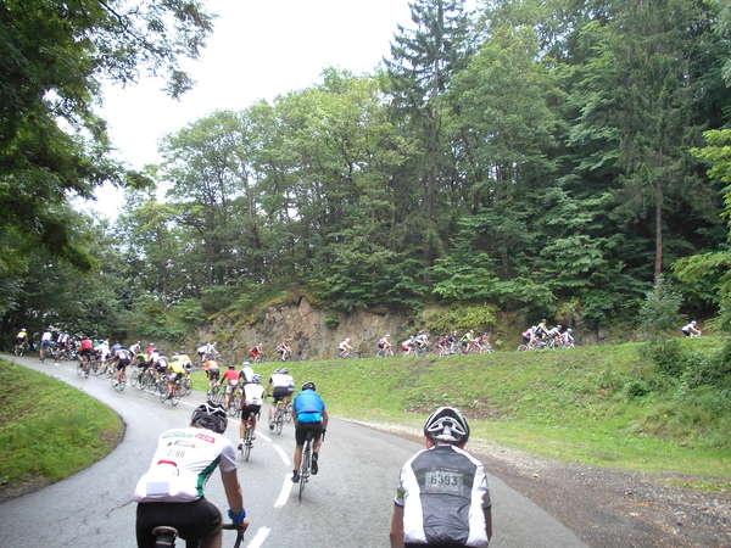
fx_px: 802
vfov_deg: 37.7
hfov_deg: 49.0
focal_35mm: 38
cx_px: 366
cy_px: 274
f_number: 3.1
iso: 80
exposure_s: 1/100
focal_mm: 5.3
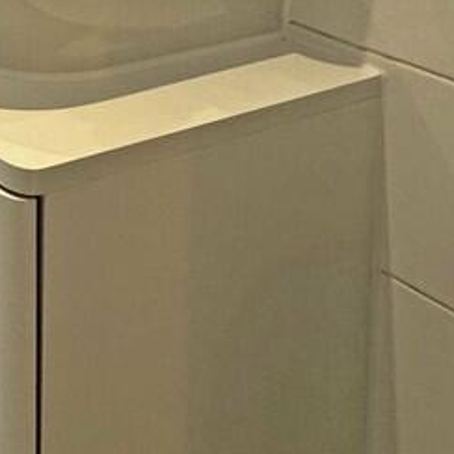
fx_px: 772
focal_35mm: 52
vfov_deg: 25.8
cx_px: -348
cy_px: -197
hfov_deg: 21.8
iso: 80
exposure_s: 1/100
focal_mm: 2.22
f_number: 2.2
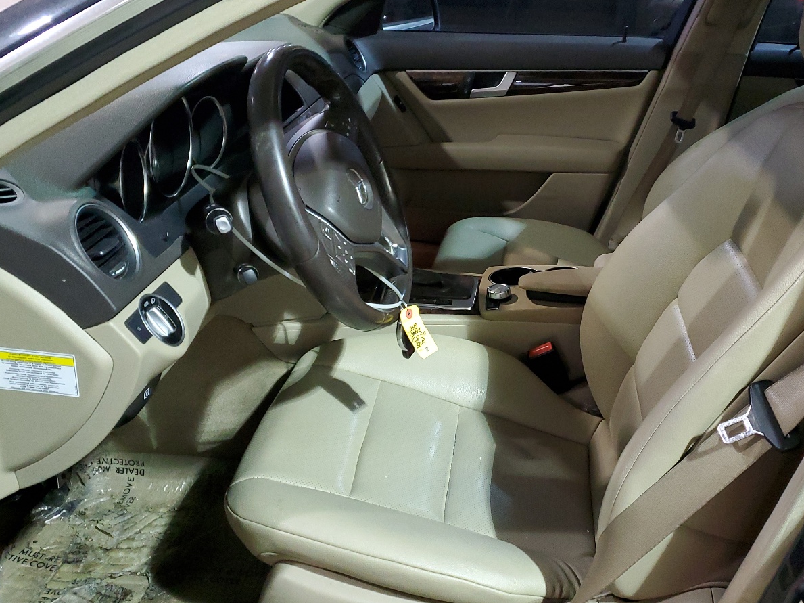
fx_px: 813
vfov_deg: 40.7
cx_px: 481
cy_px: 297
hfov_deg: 52.3
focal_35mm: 35
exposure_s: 1/24
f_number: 1.5
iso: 291
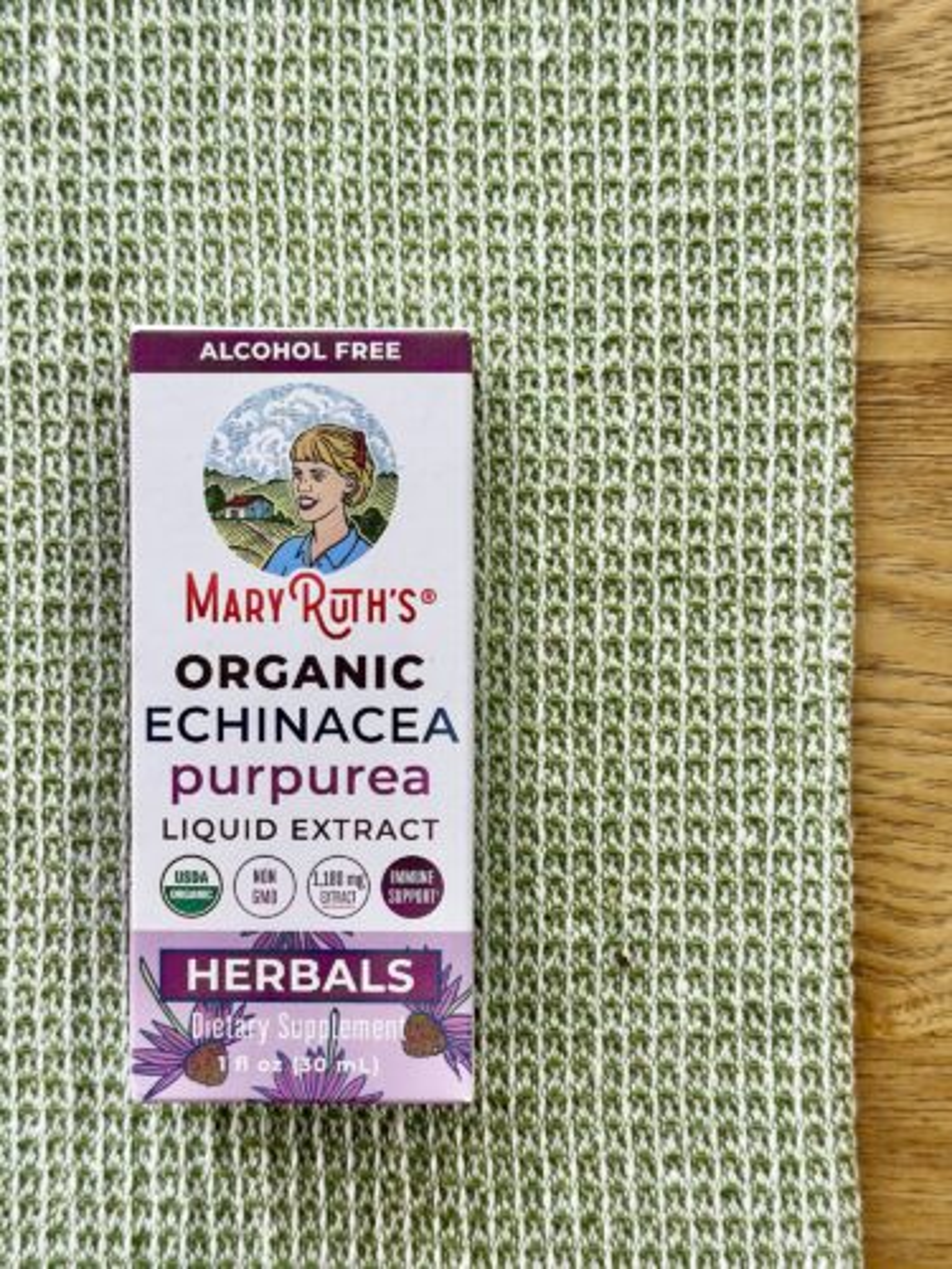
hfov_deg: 30.3
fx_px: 1760
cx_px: 476
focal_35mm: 48
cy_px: 634
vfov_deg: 39.7
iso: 64
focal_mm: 6.86
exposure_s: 1/121
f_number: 1.78
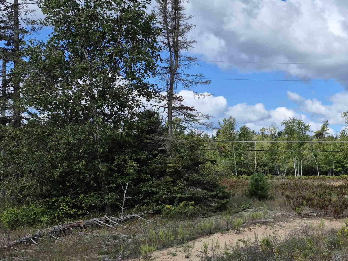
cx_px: 322
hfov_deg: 40.1
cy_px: 139
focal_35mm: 43
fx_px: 432
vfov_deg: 33.6
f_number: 1.8
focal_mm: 5.4
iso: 25
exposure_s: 1/2144
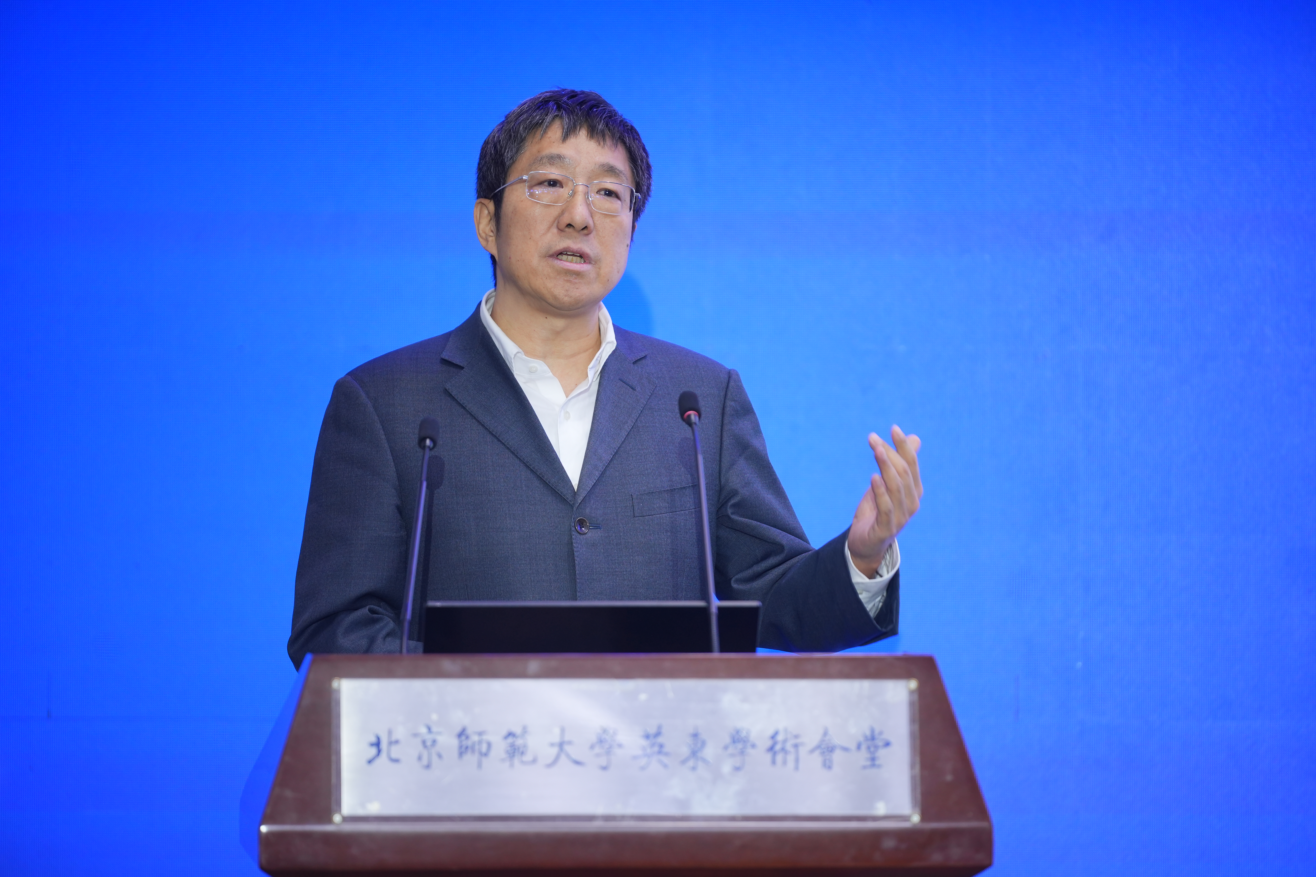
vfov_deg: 6.9
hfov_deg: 10.3
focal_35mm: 200
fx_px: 7311
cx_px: 658
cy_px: 438
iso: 640
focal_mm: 200
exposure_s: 1/160
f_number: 2.8
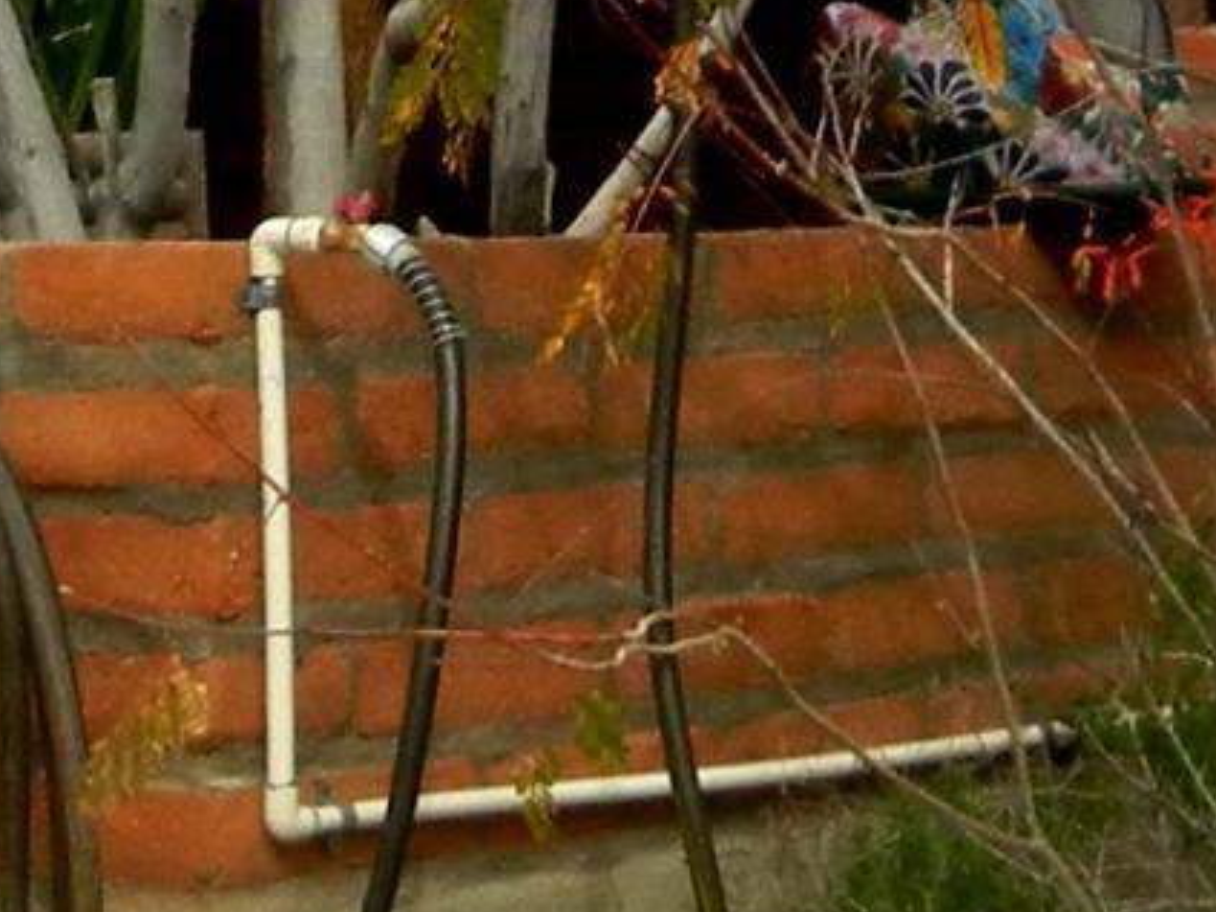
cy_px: -699
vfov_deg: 6.8
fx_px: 7480
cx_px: 448
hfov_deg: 9.3
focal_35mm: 213
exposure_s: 1/890
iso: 160
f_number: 3.5
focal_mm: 5.4
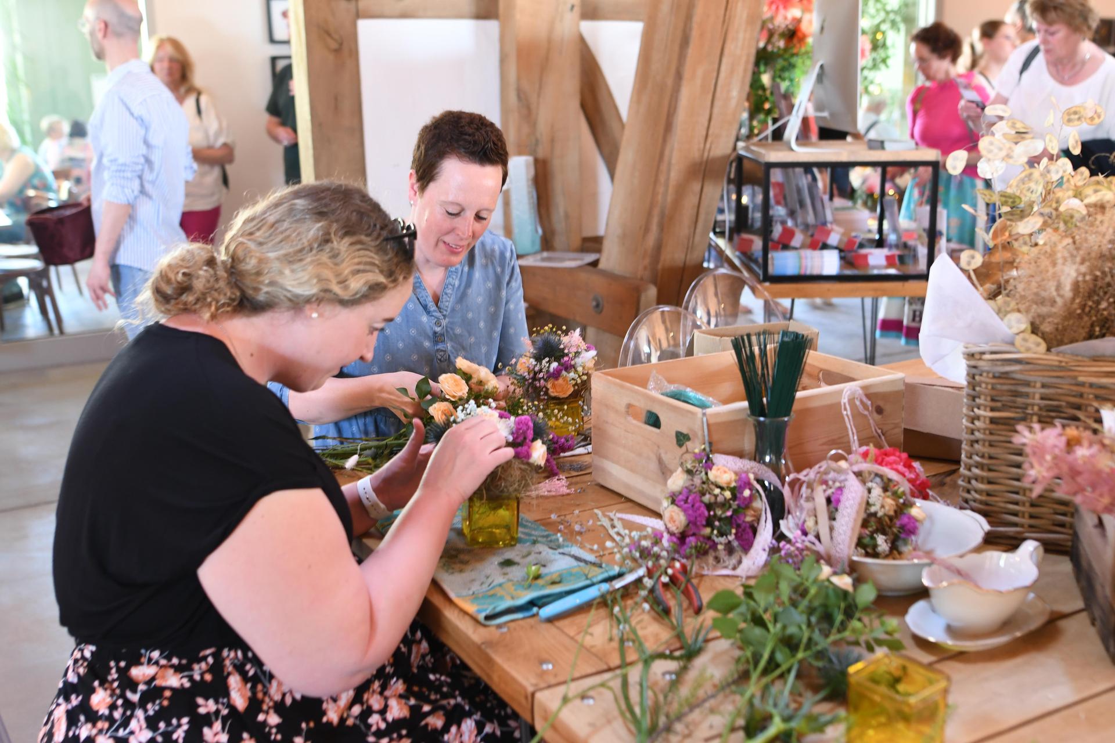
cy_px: 372
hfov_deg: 53.1
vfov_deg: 36.9
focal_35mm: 36
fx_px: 1115
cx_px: 558
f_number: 2.5
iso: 640
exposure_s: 1/25
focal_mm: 24
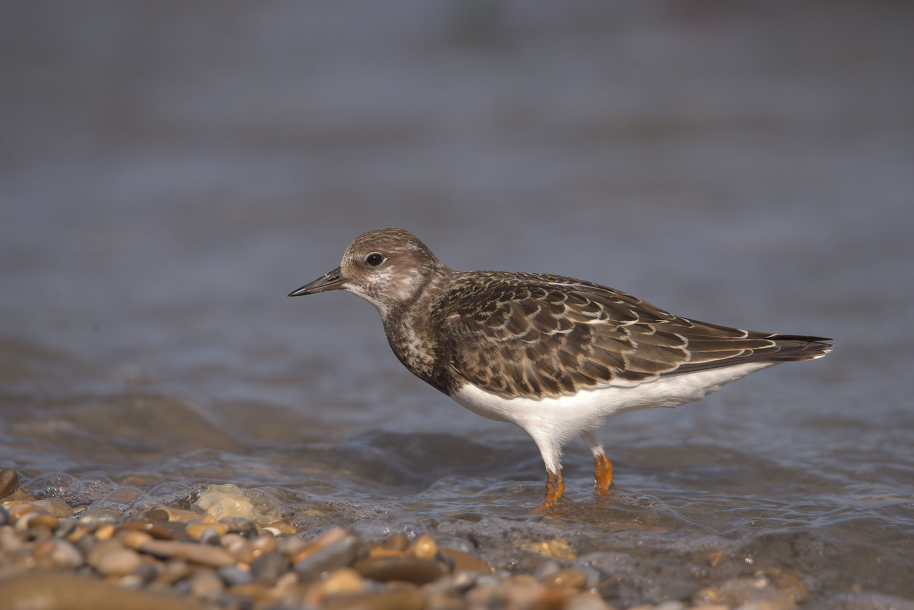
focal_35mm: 601
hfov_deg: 3.4
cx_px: 457
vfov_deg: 2.3
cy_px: 305
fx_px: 15258
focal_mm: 600
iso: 400
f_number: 8
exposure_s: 1/1250
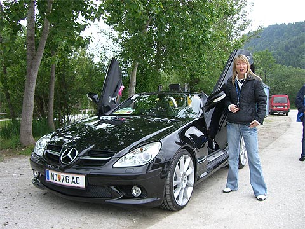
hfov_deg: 49.0
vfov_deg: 37.7
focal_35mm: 38
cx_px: 152
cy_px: 114
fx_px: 335
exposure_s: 1/160
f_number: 2.7
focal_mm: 6.2
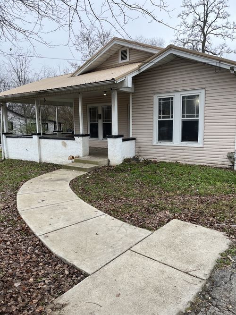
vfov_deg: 67.3
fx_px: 236
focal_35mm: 26
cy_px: 158
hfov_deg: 53.0
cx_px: 118
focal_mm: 5.1
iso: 50
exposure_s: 1/311
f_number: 1.6
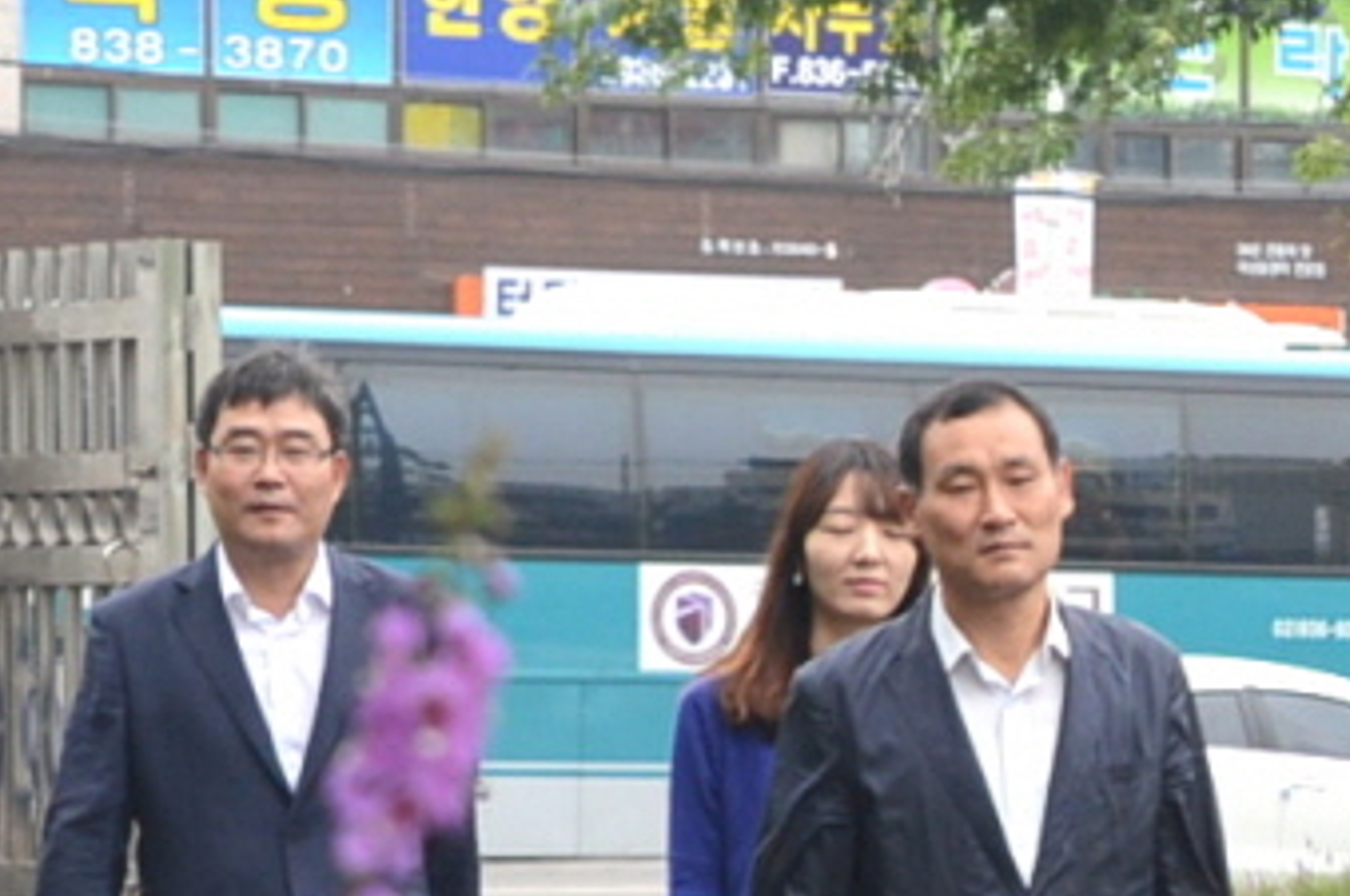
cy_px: 788
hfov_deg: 10.9
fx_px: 6965
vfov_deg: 7.3
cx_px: 1462
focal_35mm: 186
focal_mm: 42
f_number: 5.6
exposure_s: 1/125
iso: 800
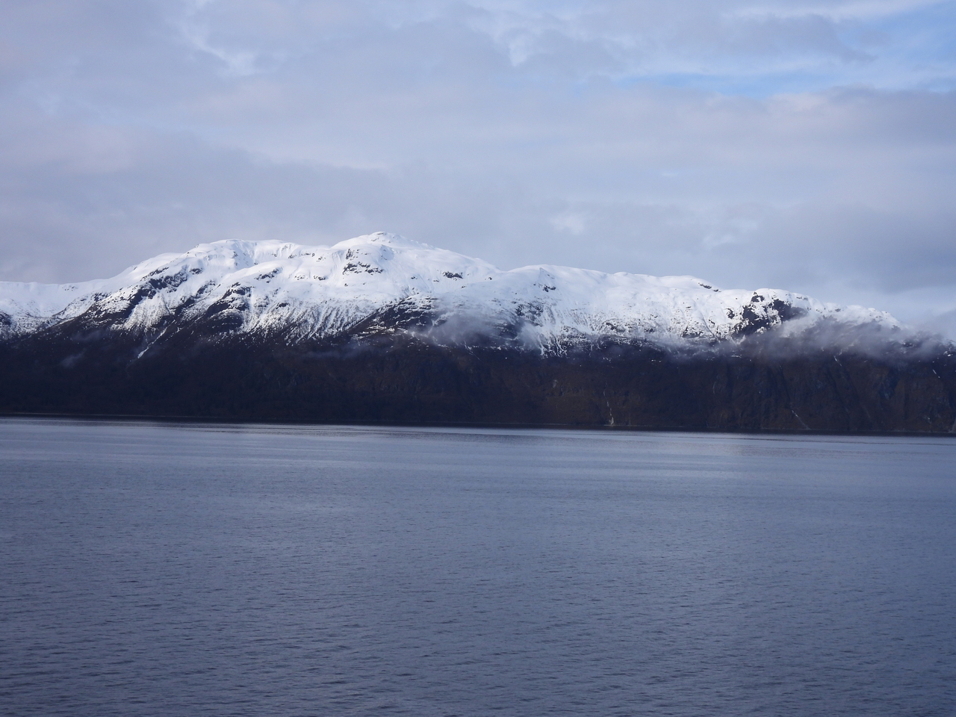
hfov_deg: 32.2
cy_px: 358
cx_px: 478
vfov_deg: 24.4
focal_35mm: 60
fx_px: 1657
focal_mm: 10.7
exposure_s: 1/1600
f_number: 3.5
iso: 100
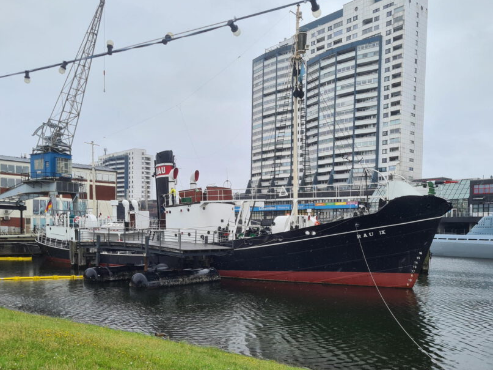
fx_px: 470
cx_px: 230
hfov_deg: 55.3
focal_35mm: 33
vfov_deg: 42.6
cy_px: 233
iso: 50
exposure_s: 1/958
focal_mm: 5.4
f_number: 1.8
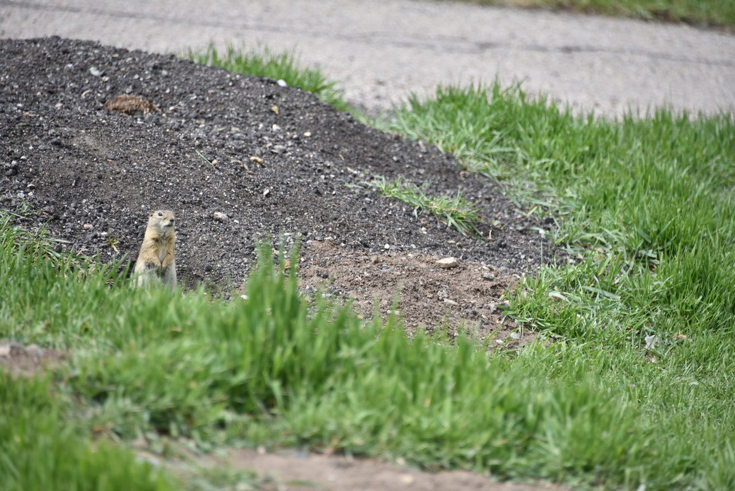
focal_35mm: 300
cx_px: 368
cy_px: 246
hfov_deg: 6.9
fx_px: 6126
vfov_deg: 4.6
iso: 220
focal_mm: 300
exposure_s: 1/640
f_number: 5.6
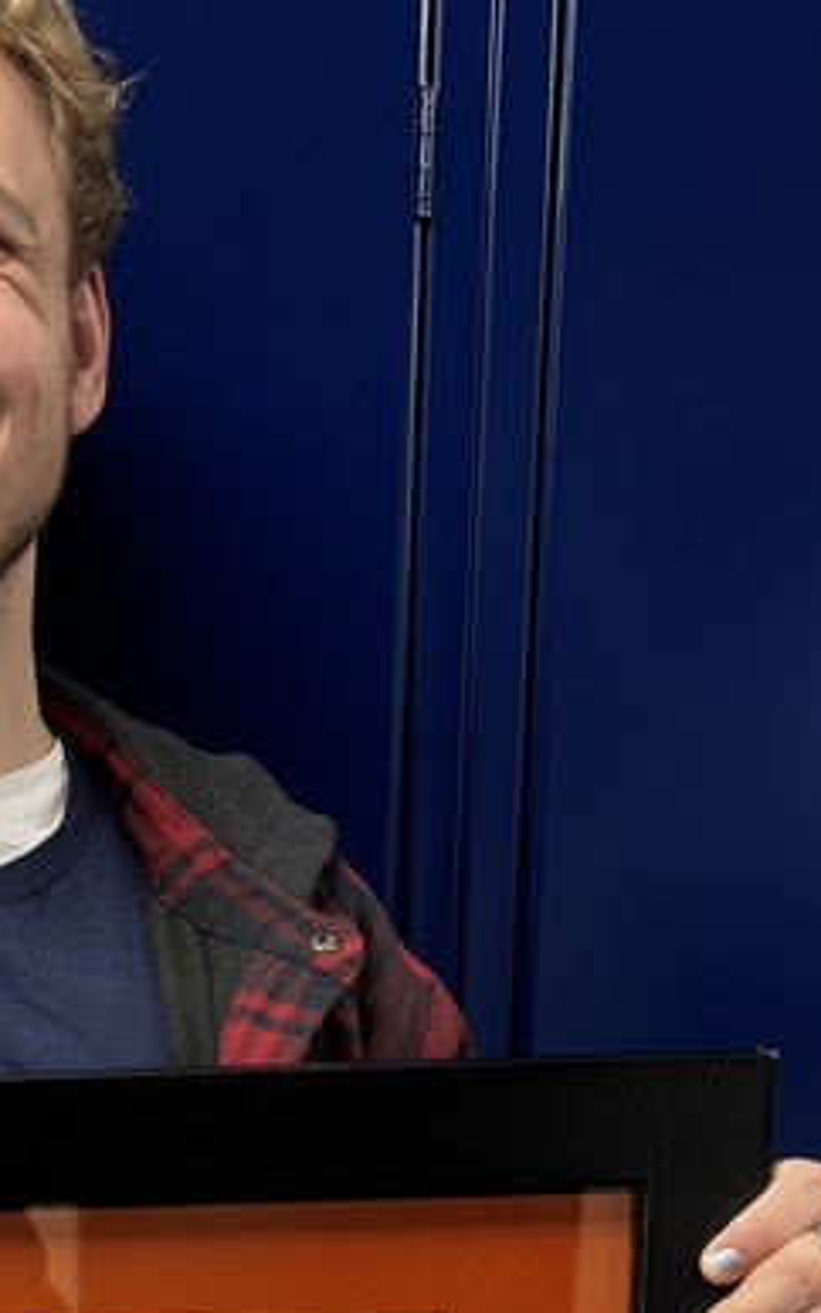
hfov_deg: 17.2
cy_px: 1466
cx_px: -112
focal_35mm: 73
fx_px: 2612
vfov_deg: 25.9
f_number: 1.6
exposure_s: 1/60
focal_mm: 5.96
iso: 125
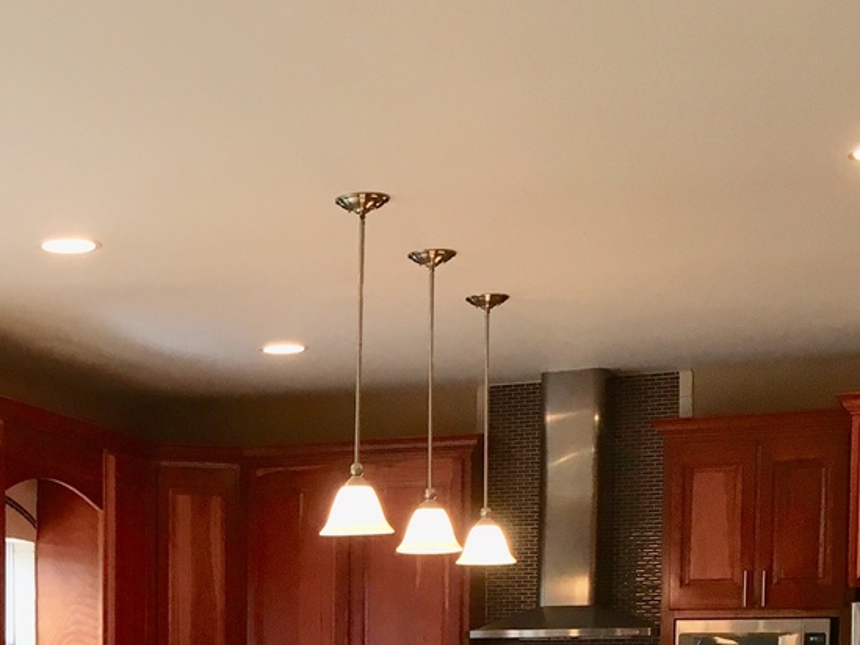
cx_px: 67
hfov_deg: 24.8
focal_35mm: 76
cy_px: 772
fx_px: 1889
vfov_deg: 18.4
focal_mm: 4.15
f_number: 2.2
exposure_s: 1/30
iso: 25
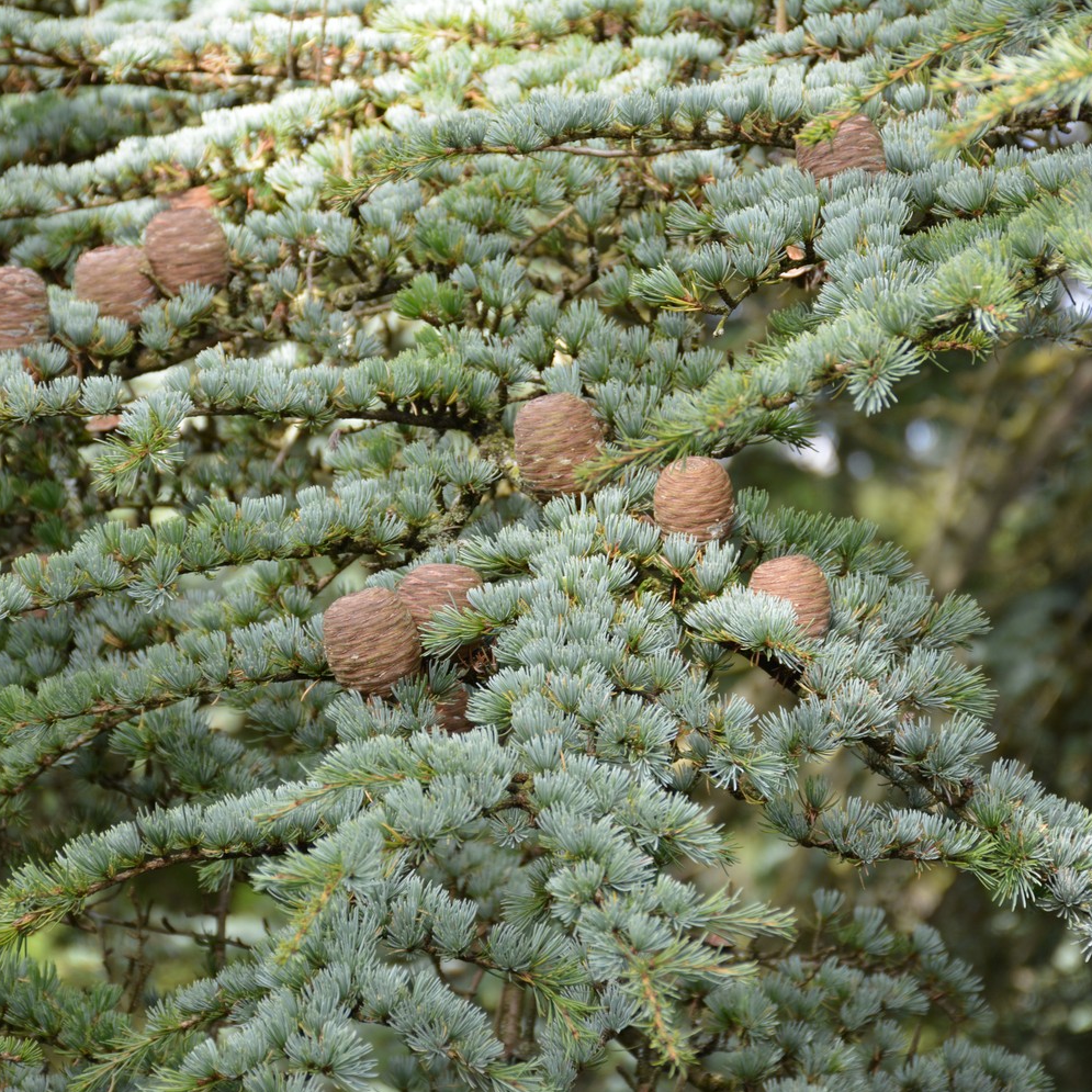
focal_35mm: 183
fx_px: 6519
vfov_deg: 9.6
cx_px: 550
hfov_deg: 9.6
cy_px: 548
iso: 200
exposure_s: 1/160
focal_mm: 95
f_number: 6.3
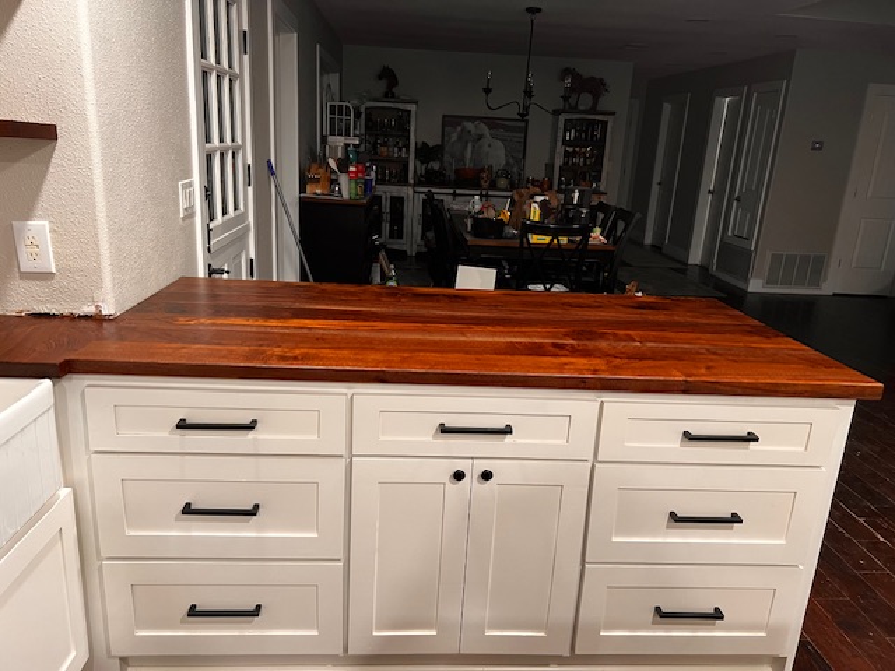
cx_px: 448
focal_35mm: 26
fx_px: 672
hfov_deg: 67.3
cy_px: 336
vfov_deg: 53.1
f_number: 1.5
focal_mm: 5.7
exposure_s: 1/60
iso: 200
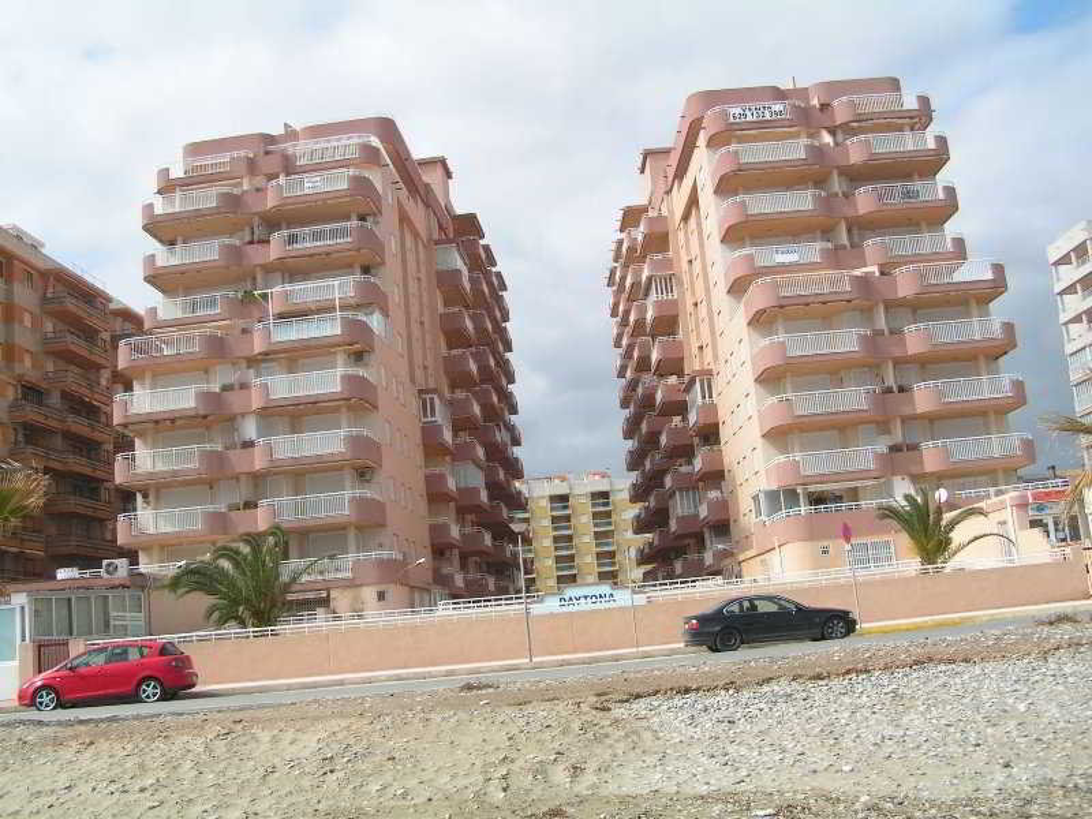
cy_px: 410
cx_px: 546
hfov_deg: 49.0
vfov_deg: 37.7
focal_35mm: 38
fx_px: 1199
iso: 50
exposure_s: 1/800
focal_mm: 6.3
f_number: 4
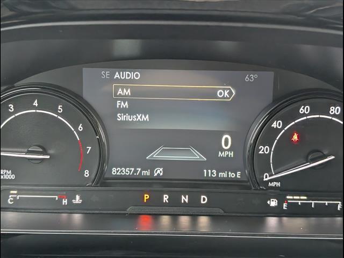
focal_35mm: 49
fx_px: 487
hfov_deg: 38.9
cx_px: 172
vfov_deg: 29.7
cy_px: 129
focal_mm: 6.9
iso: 549
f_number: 1.68
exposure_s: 1/222
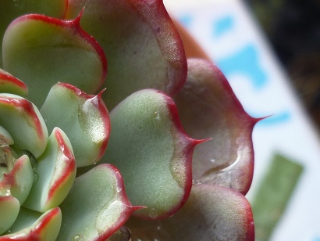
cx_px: 31
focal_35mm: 59
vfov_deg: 24.6
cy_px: 182
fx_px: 546
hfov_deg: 31.2
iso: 80
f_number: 2.8
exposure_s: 1/125
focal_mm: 5
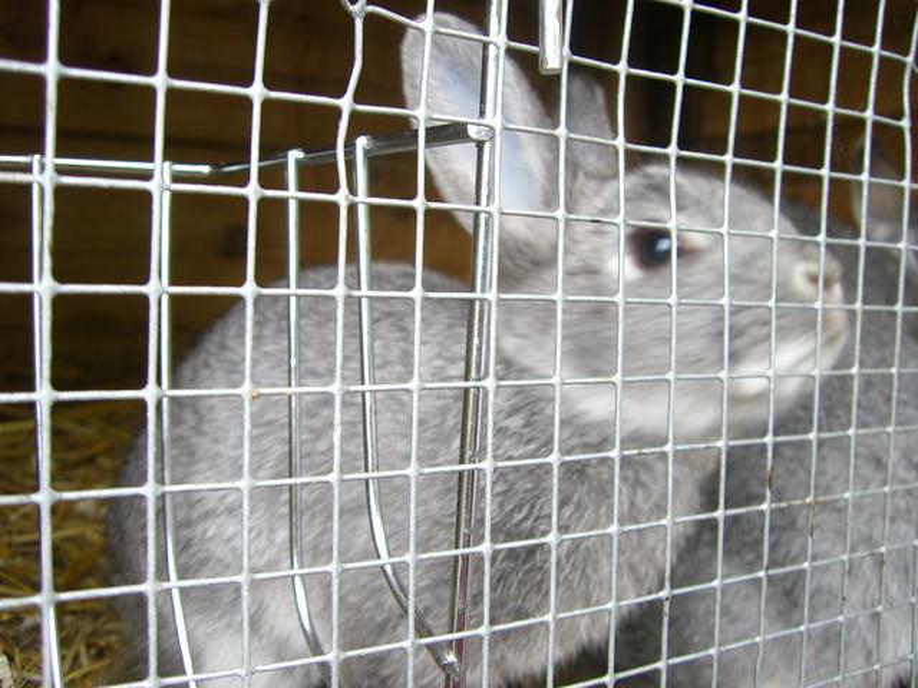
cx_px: 459
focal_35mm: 38
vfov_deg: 37.7
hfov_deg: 49.0
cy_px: 344
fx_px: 1008
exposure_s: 1/60
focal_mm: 6.2
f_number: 2.7
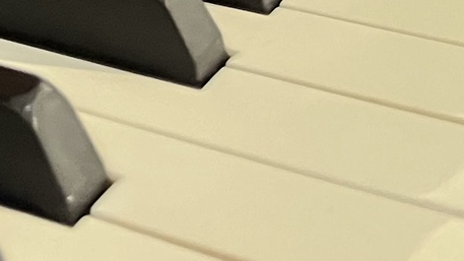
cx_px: -369
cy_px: -503
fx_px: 1562
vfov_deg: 8.2
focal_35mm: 127
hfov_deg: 14.8
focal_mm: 5.1
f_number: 1.6
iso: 500
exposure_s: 1/33
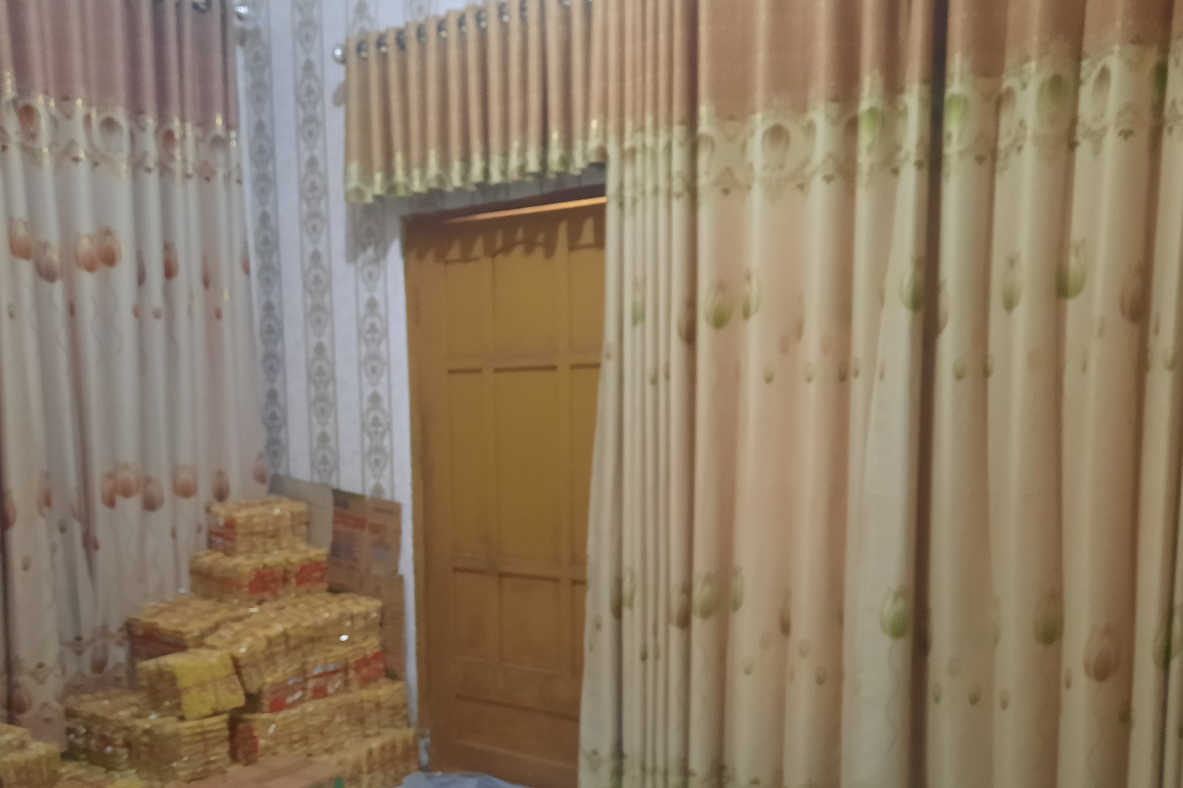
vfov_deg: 37.4
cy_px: 539
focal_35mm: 35
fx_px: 1150
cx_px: 495
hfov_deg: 54.2
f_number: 2
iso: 400
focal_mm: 4.6
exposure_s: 1/25
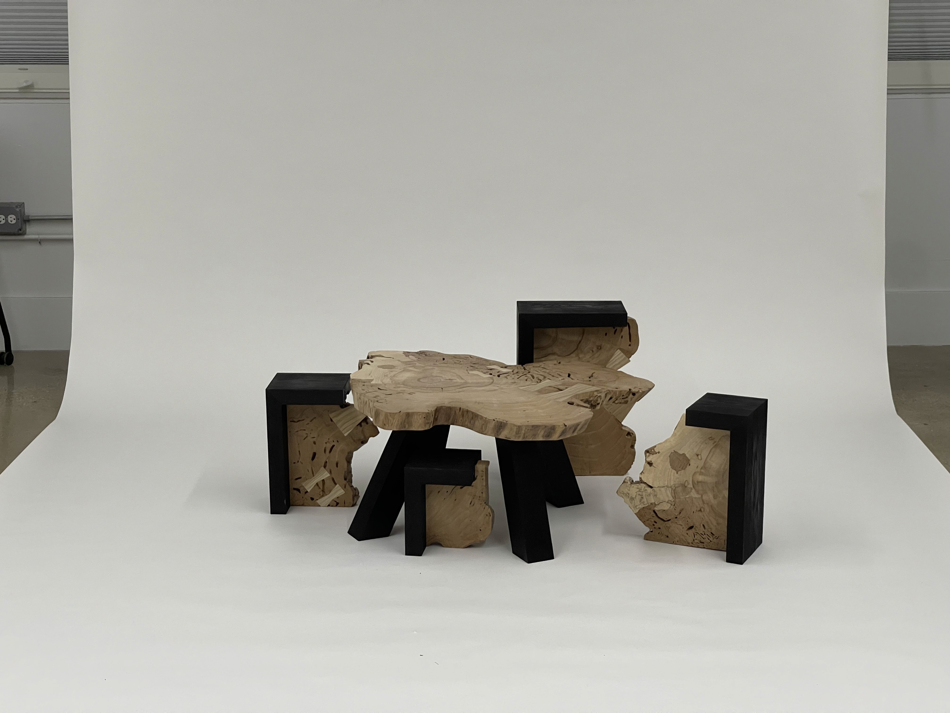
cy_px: 356
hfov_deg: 30.3
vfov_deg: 22.9
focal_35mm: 64
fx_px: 1756
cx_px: 475
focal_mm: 7.5
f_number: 2.2
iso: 160
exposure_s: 1/105
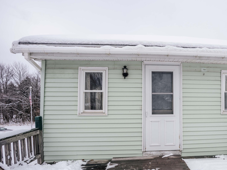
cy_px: 105
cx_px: 157
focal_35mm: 23
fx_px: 151
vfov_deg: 58.3
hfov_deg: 71.1
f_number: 8
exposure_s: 1/1600
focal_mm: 17
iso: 200
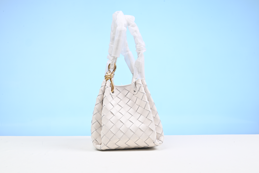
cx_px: 130
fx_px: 288
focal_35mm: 40
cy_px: 86
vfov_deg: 33.4
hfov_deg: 48.4
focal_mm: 40
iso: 100
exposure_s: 1/2
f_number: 16
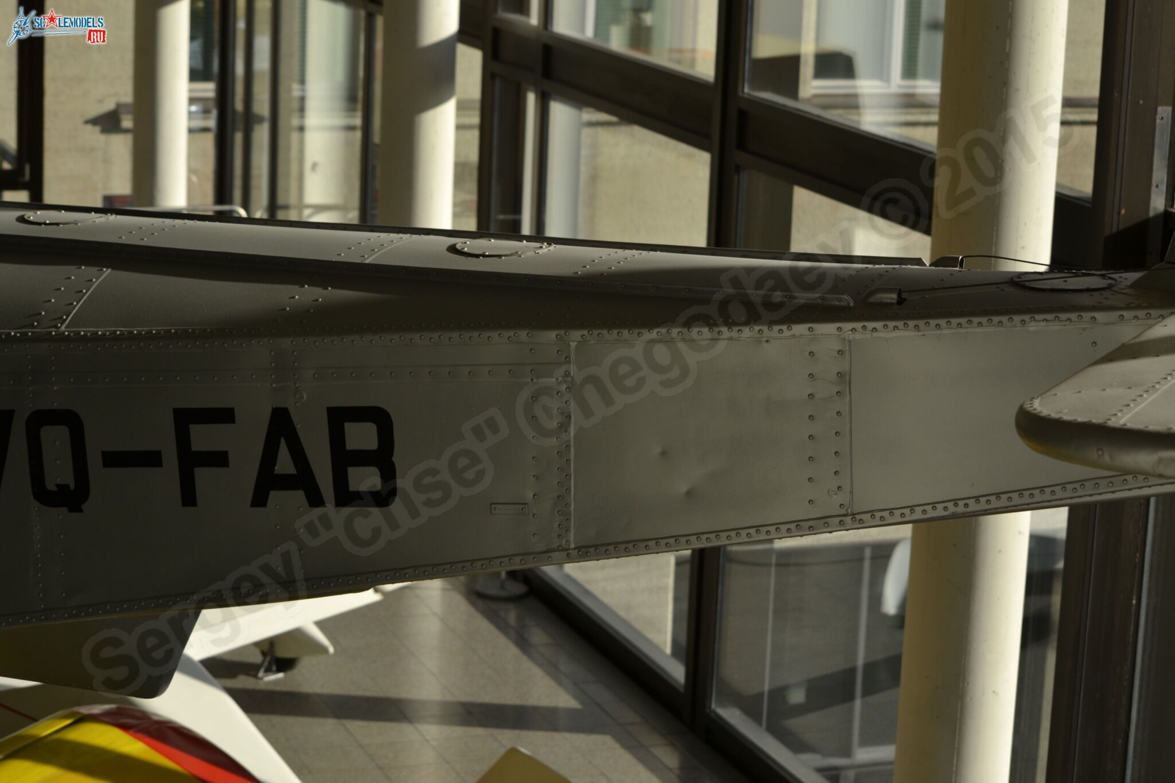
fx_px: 2692
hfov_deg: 24.6
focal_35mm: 82
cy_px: 392
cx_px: 588
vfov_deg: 16.6
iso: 100
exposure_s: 1/200
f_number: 7.1
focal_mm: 55
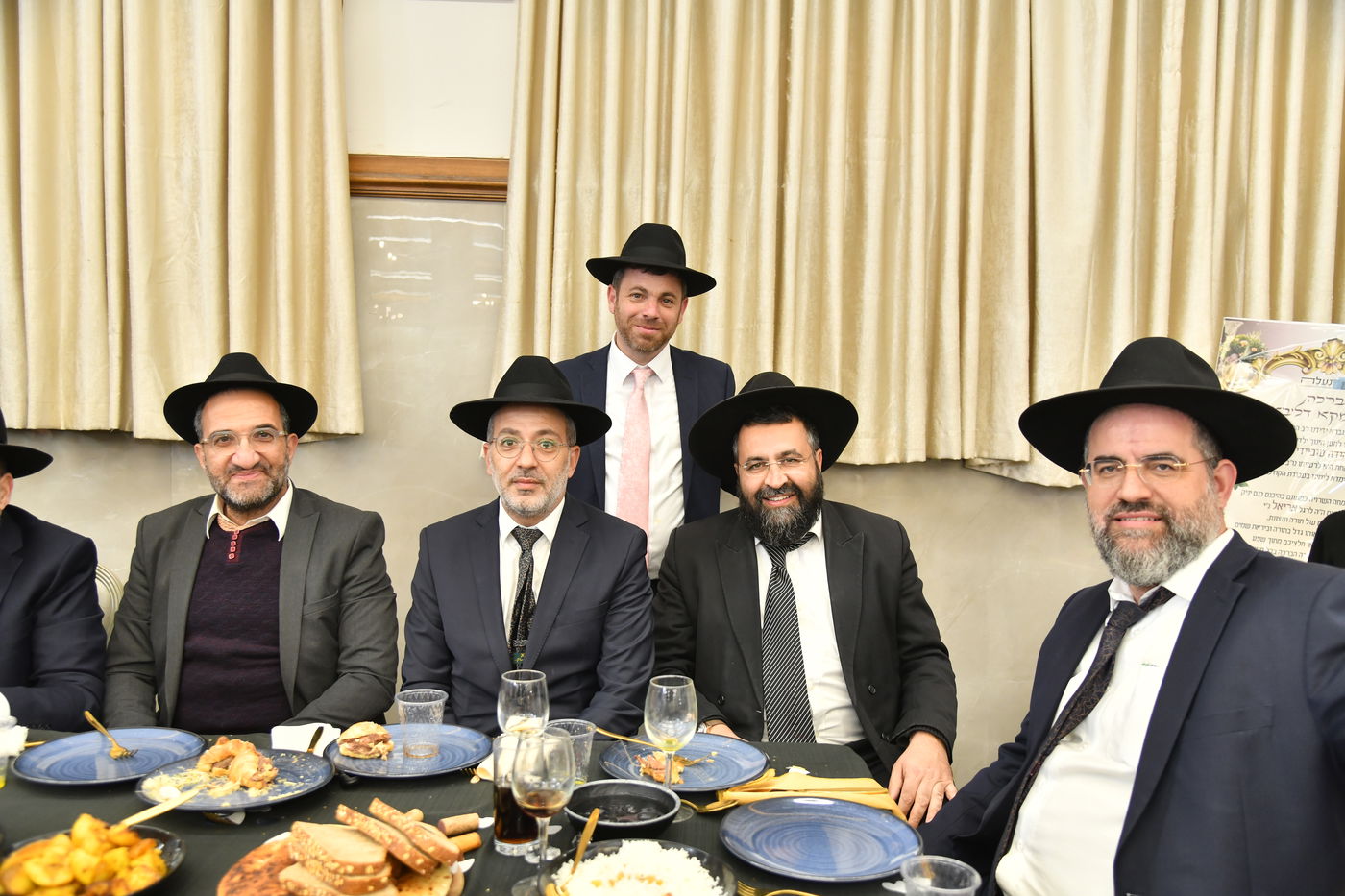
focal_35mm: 30
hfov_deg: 61.9
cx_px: 672
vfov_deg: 43.6
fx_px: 1121
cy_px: 448
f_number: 4.5
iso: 1000
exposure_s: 1/200
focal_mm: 30
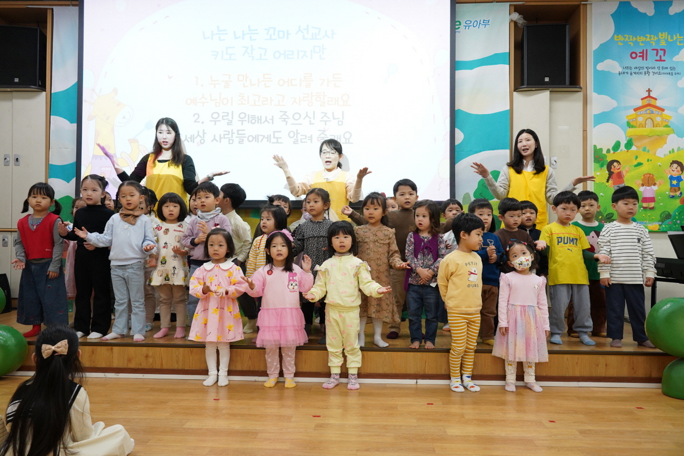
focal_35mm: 28
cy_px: 228
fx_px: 532
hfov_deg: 65.5
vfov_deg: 46.4
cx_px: 342
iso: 2500
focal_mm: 28
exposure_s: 1/125
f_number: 5.6
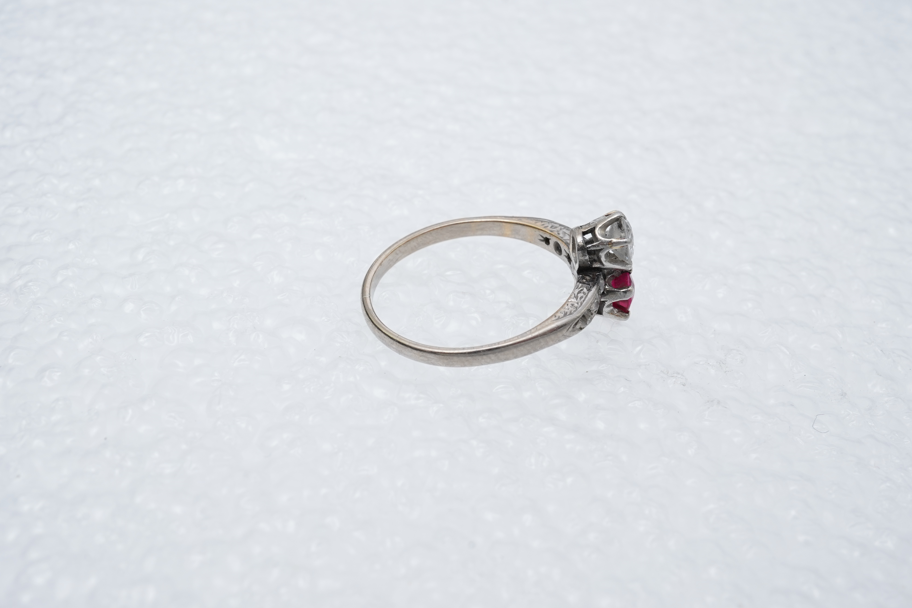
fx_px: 1140
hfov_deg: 43.6
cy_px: 304
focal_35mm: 45
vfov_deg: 29.9
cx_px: 456
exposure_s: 1/100
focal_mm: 30
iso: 500
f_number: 22
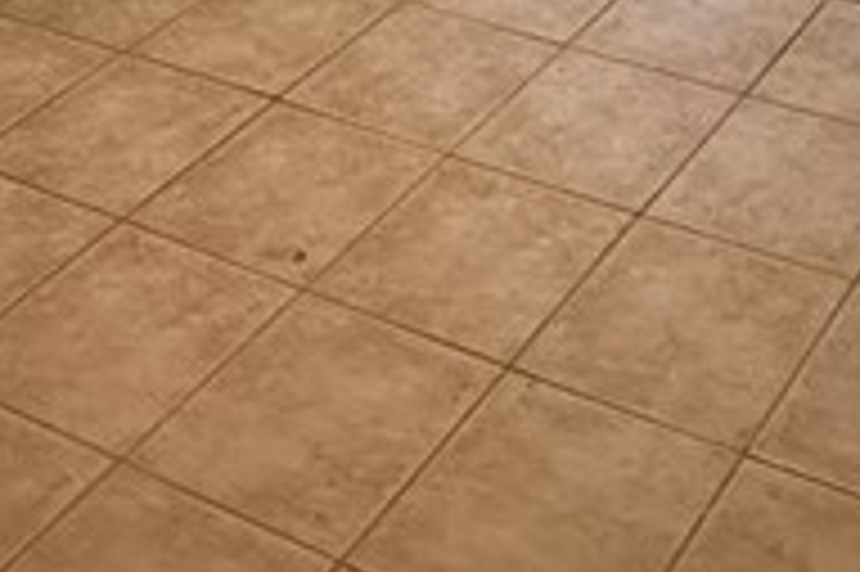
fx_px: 1862
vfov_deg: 13.6
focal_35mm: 78
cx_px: 675
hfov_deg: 25.6
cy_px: -725
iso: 250
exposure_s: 1/60
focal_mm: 2.22
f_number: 2.2
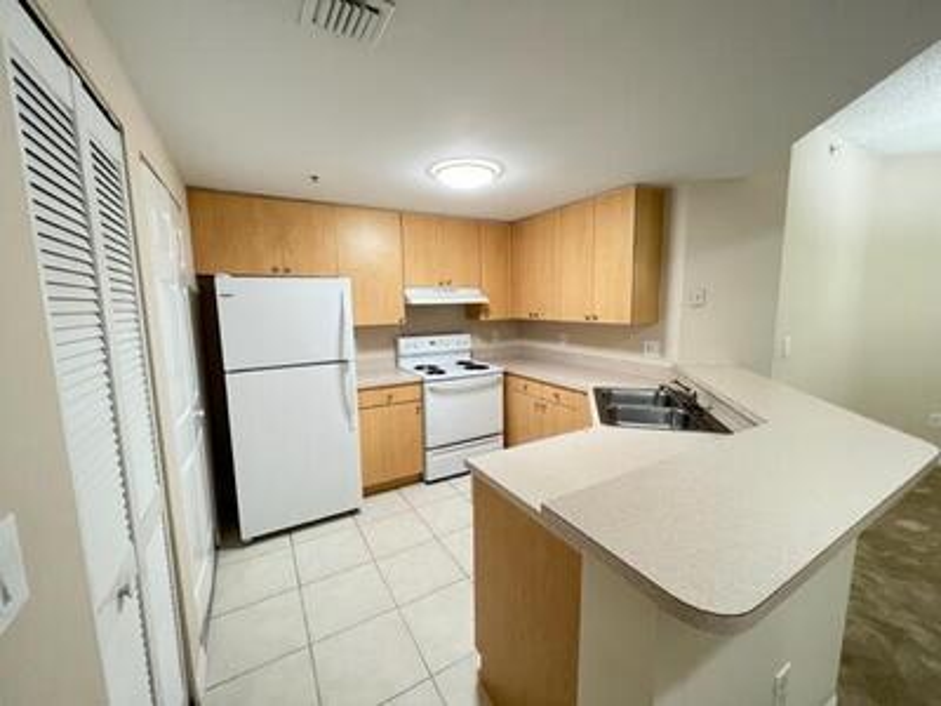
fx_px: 353
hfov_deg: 106.2
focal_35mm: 13
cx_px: 470
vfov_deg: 89.9
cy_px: 353
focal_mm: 1.57
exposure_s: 1/60
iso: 320
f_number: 1.8
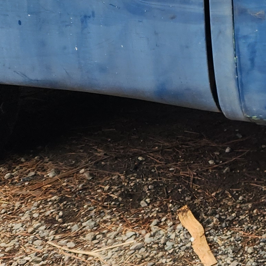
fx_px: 922
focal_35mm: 106
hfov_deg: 14.1
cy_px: -15
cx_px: 509
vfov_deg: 16.0
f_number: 1.8
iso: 64
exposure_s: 1/180
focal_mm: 5.4
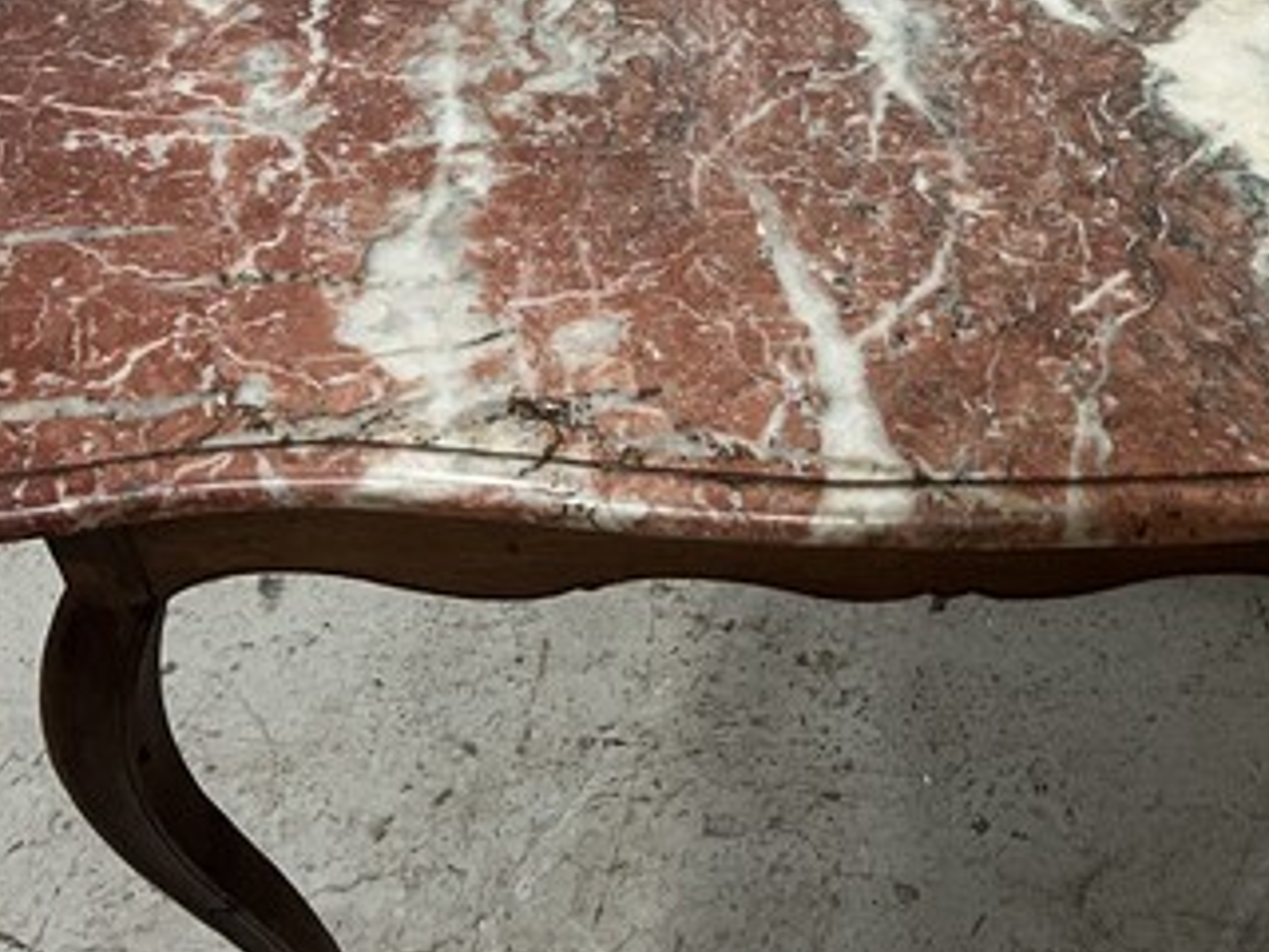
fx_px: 1906
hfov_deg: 35.7
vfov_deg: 27.7
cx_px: 999
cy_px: 250
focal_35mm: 52
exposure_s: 1/60
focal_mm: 5.7
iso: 400
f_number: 1.5
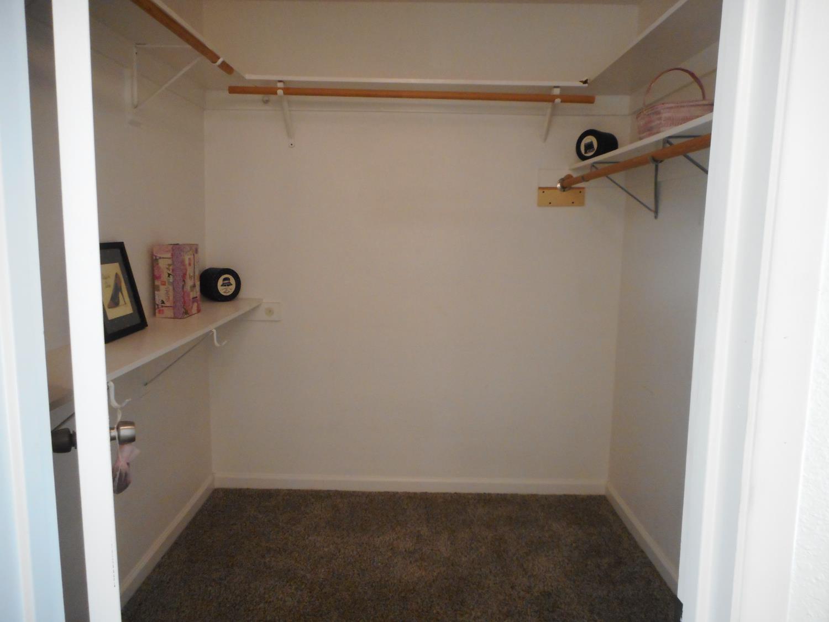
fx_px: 599
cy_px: 311
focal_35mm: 25
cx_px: 414
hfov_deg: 69.4
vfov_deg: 54.9
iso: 320
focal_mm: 4.5
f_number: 3.7
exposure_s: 1/30
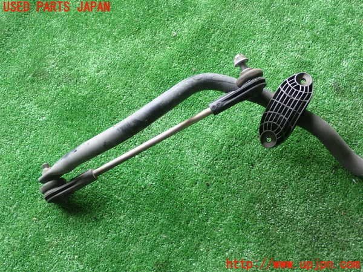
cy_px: 136
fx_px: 461
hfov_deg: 42.9
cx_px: 182
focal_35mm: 44
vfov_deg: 32.9
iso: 200
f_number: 2.9
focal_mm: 7.84
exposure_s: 1/50
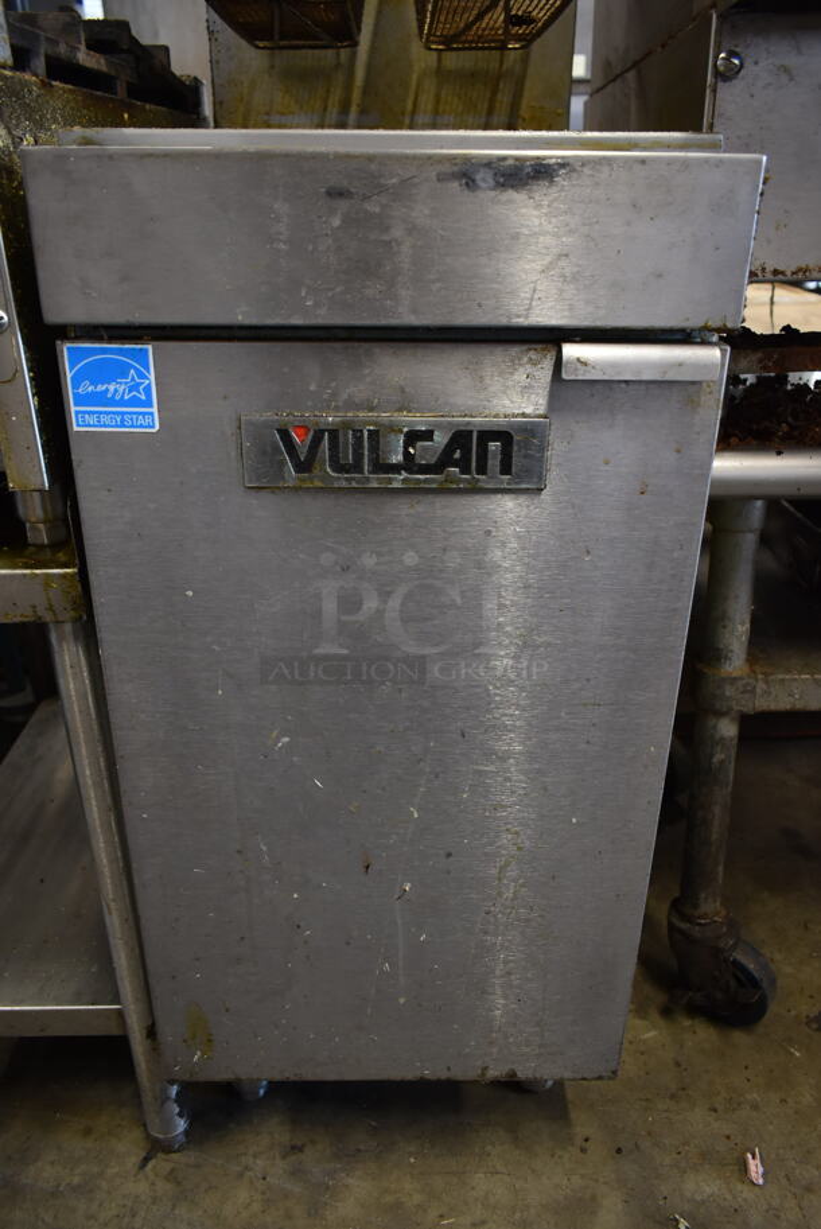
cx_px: 410
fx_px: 922
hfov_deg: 48.0
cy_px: 614
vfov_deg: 67.3
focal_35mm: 27
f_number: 3.5
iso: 720
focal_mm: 18
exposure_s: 1/30
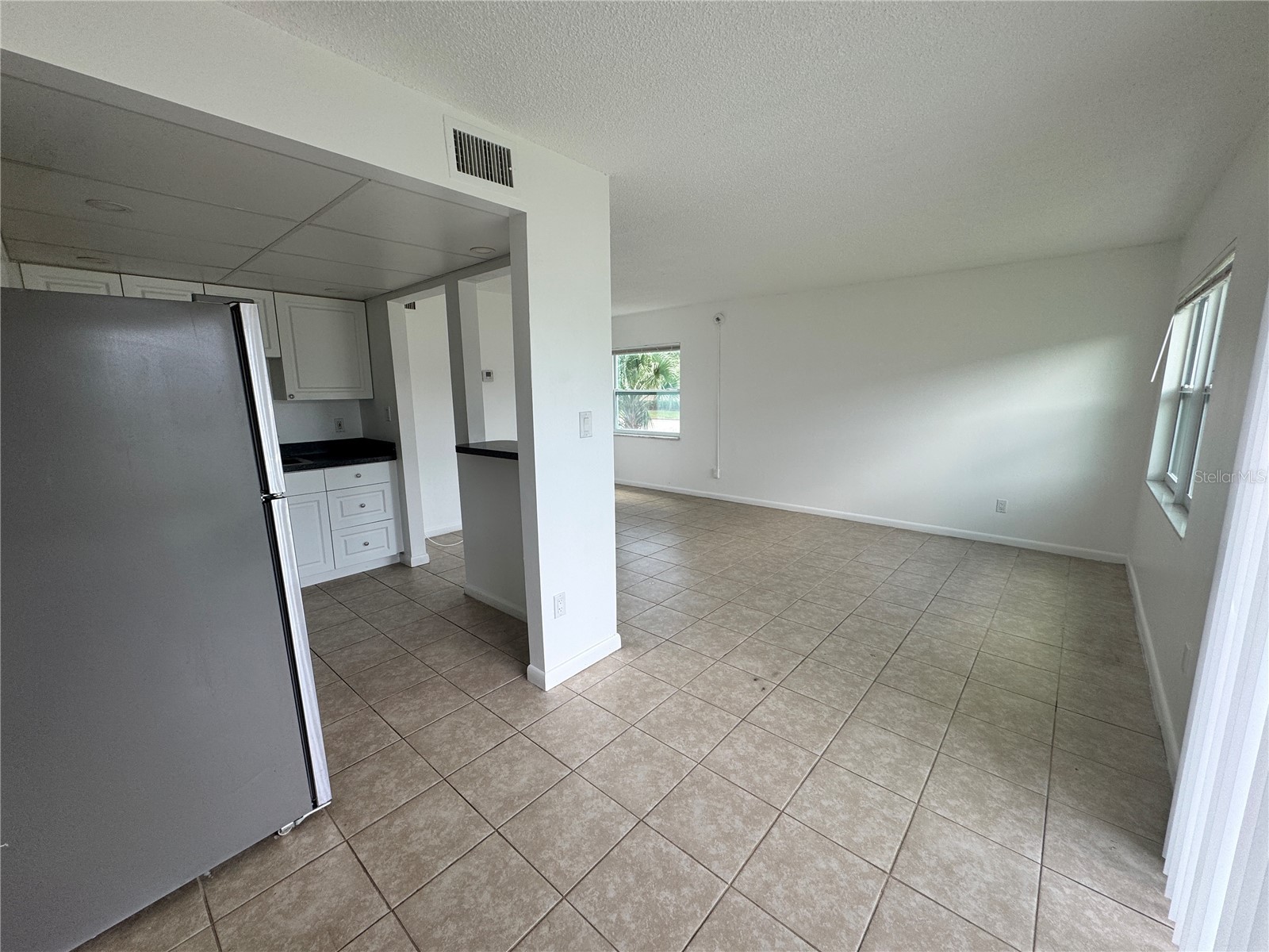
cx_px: 634
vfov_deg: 85.7
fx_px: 513
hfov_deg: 102.1
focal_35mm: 14
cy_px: 476
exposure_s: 1/99
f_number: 2.2
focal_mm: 2.22
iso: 50
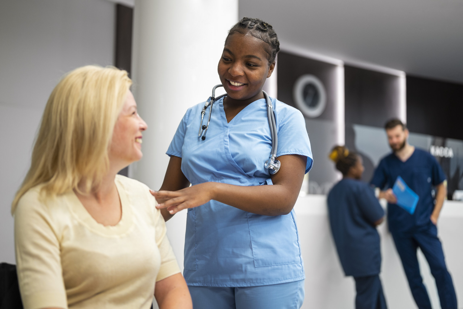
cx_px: 232
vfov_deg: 27.0
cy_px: 154
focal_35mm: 50
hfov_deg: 39.6
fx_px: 643
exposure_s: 1/160
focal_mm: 50
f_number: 1.8
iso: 640
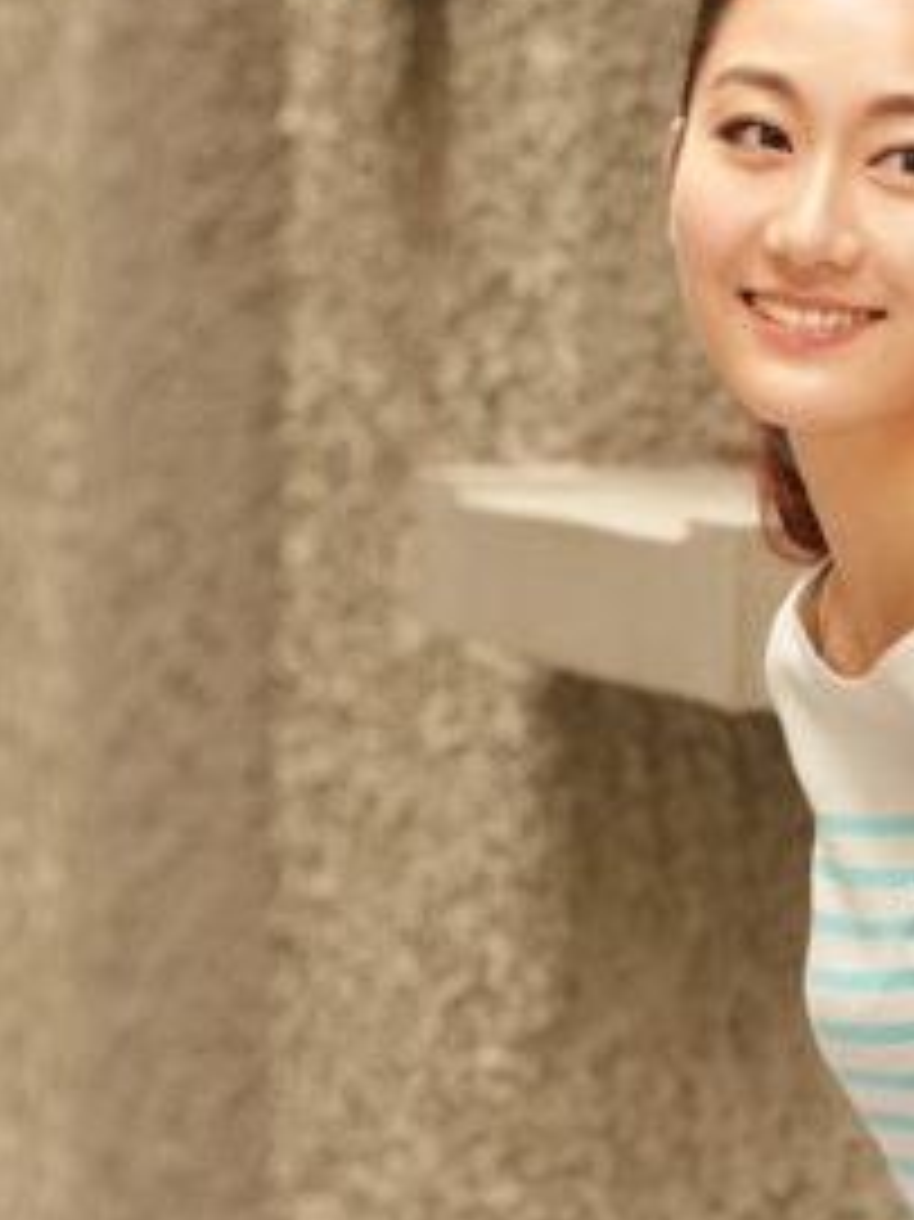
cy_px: 1094
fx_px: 10957
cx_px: 928
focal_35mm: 311
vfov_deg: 6.4
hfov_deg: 4.8
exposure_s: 1/125
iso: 200
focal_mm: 130
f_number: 4.5
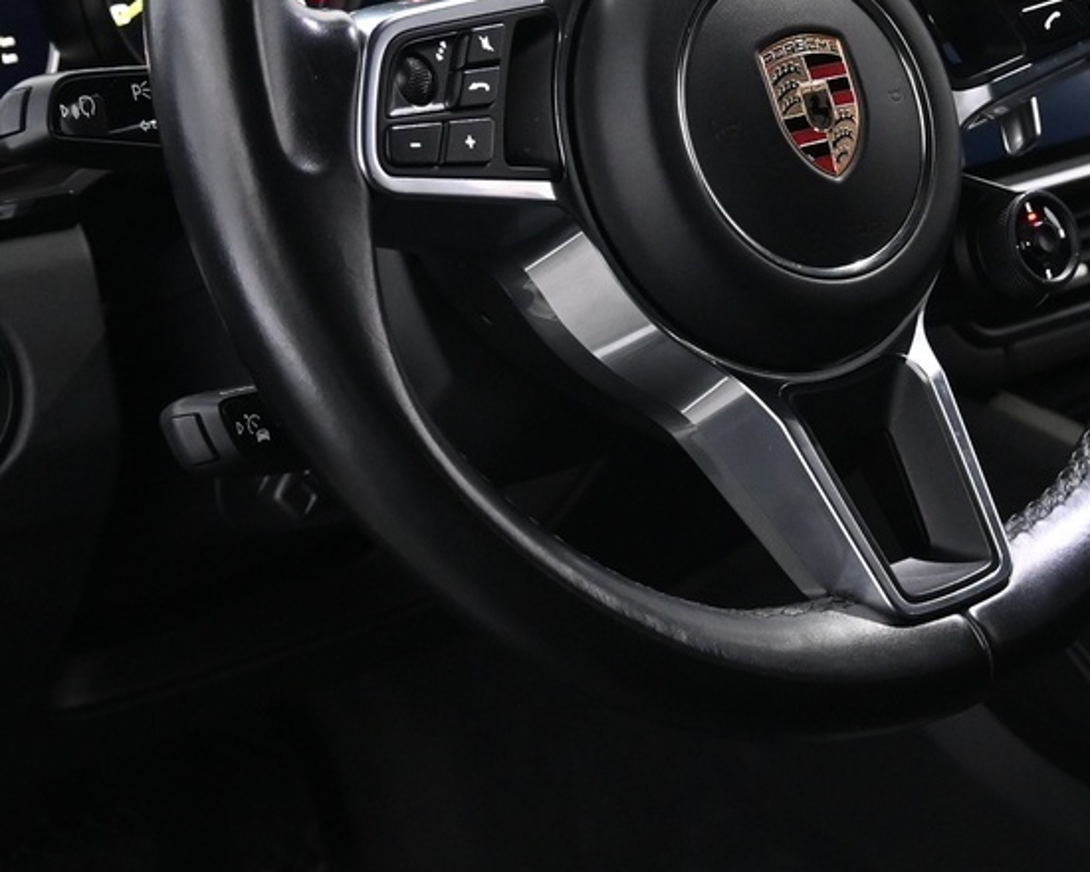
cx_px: 811
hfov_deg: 22.8
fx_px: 2678
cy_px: 172
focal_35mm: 83
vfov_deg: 18.3
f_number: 3.8
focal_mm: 20
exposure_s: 1/30
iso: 1400
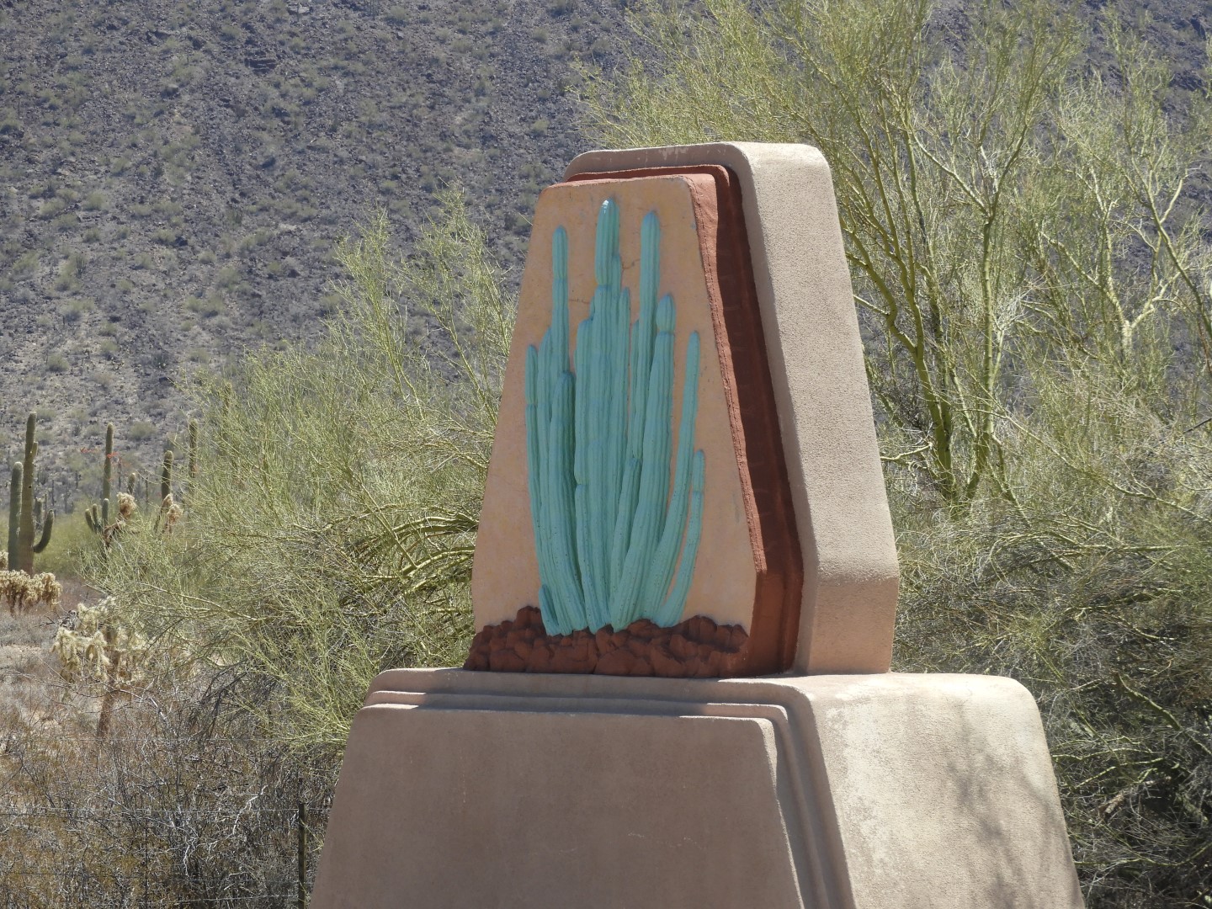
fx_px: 7703
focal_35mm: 220
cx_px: 606
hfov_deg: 9.0
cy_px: 454
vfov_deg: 6.8
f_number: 5.3
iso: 100
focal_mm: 39.4
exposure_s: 1/400
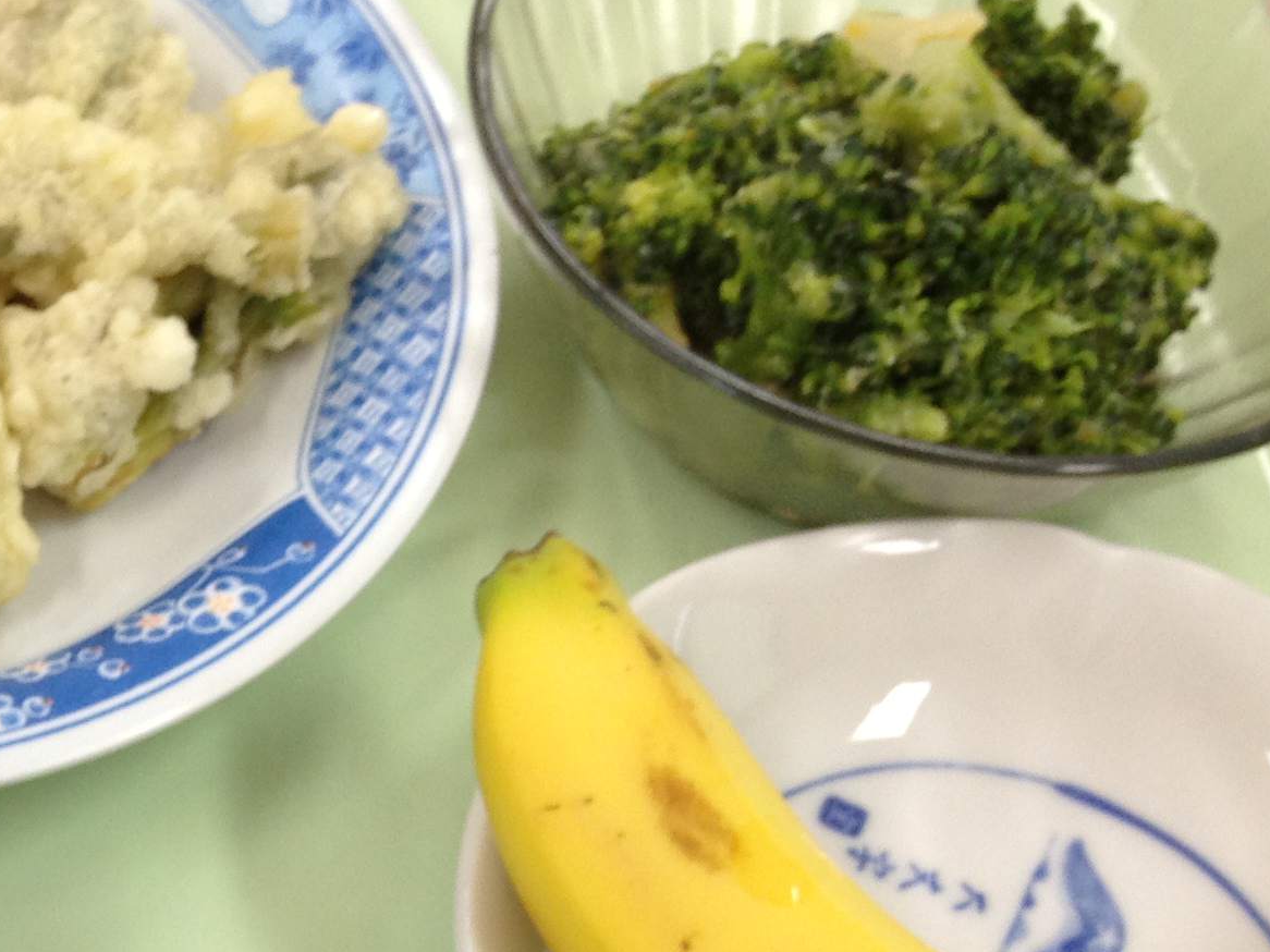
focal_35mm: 98
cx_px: -376
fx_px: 3595
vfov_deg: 14.8
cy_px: 945
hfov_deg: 18.6
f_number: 2.4
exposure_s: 1/40
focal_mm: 4.28
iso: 64
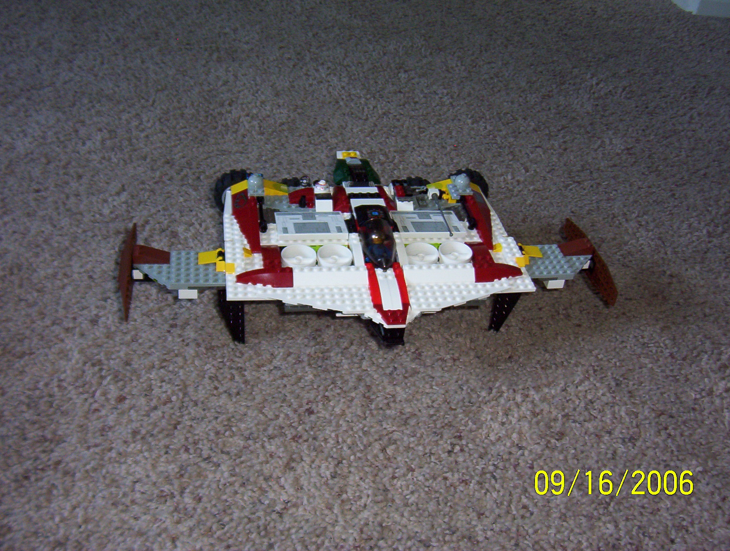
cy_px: 276
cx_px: 365
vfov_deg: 39.8
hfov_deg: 51.2
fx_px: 761
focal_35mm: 36
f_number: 2.76
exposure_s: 1/30
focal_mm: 5.54
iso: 140
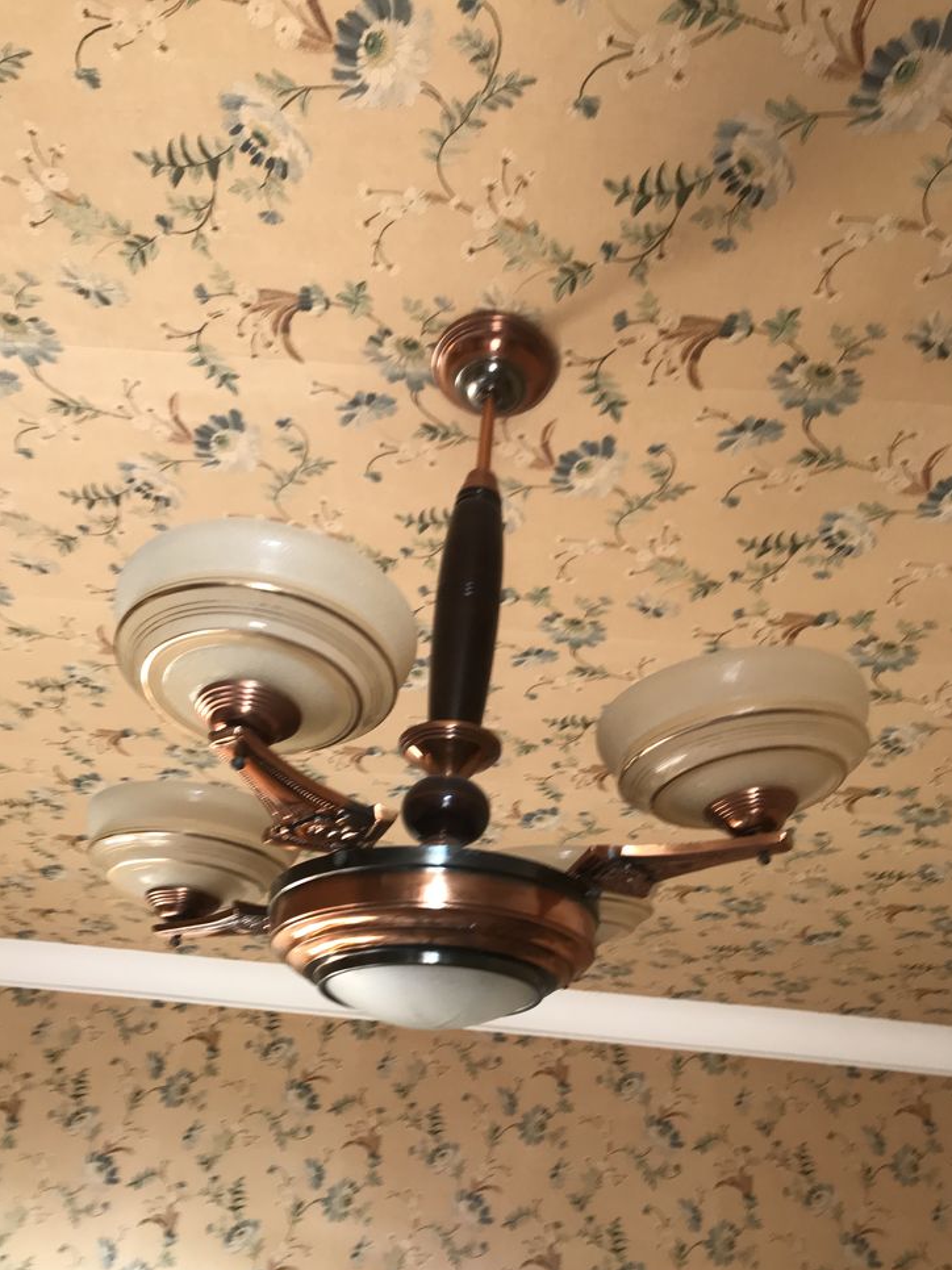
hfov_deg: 48.2
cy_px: 656
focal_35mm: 29
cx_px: 469
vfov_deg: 61.7
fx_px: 1064
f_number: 1.8
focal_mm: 3.99
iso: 64
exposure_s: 1/33
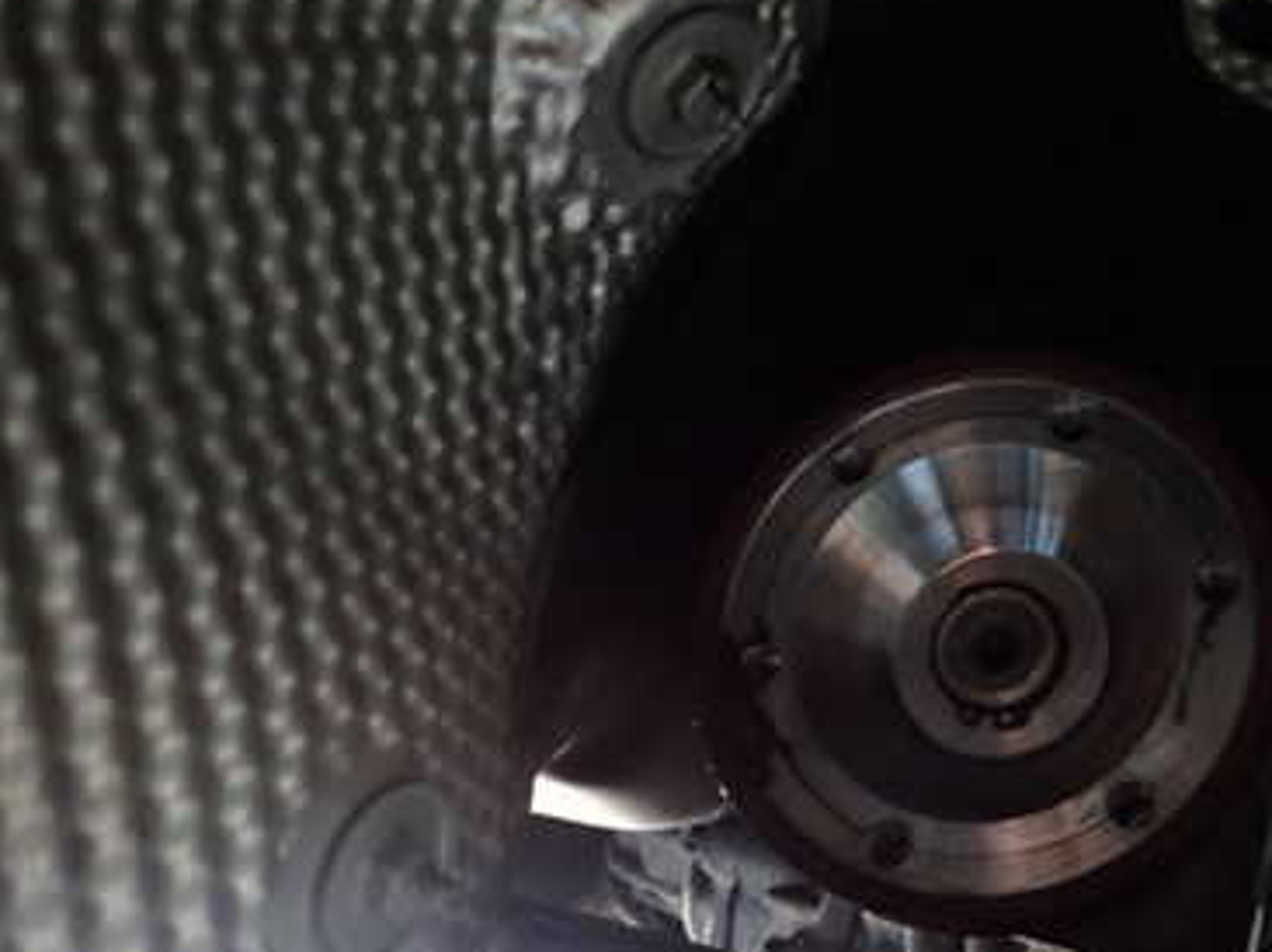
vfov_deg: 34.9
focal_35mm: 41
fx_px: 1506
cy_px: 591
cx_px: 1011
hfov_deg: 43.7
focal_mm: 4.5
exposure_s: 1/30
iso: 250
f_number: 2
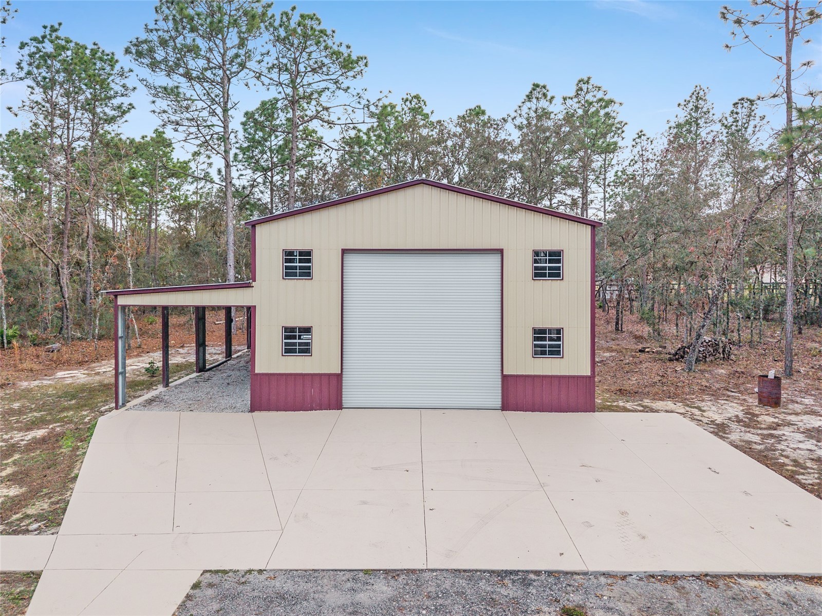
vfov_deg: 56.8
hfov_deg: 71.6
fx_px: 570
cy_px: 308
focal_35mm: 24
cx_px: 411
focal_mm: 8.67
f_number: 1.8
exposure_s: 1/2500
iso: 410
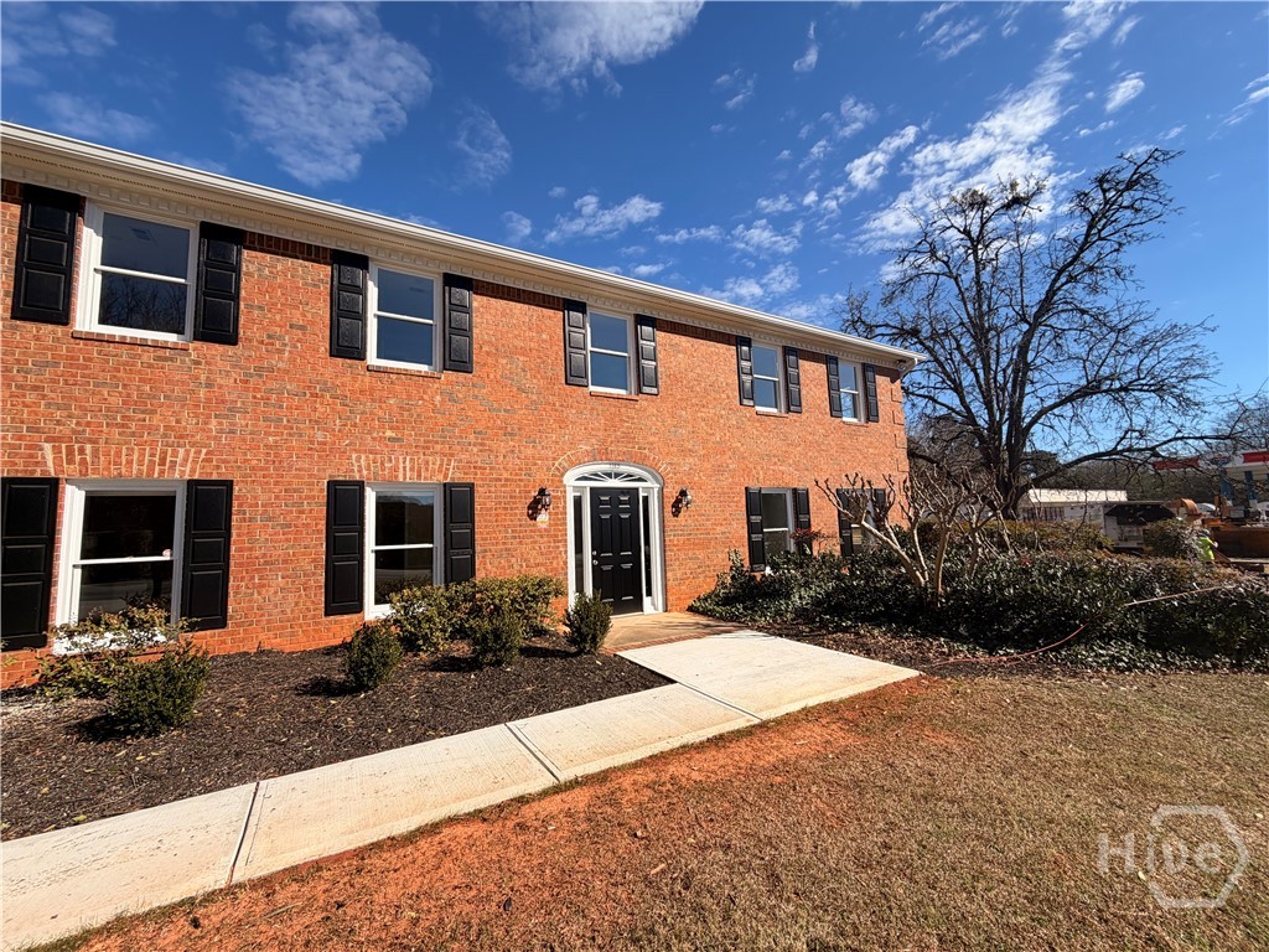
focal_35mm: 14
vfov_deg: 85.7
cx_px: 634
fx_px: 513
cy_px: 476
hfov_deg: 102.1
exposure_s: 1/864
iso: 20
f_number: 2.2
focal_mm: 2.22
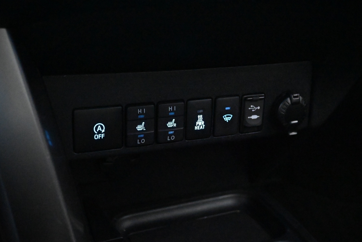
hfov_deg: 43.0
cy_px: 121
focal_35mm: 46
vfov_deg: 29.4
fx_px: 460
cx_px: 181
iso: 20000
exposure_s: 1/50
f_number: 4.8
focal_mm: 30.5
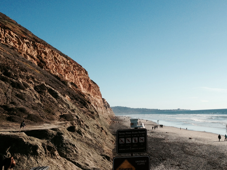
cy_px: 94
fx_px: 321
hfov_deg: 38.6
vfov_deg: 29.7
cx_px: 143
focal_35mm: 49
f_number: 2.4
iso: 50
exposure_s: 1/2584
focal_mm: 4.12
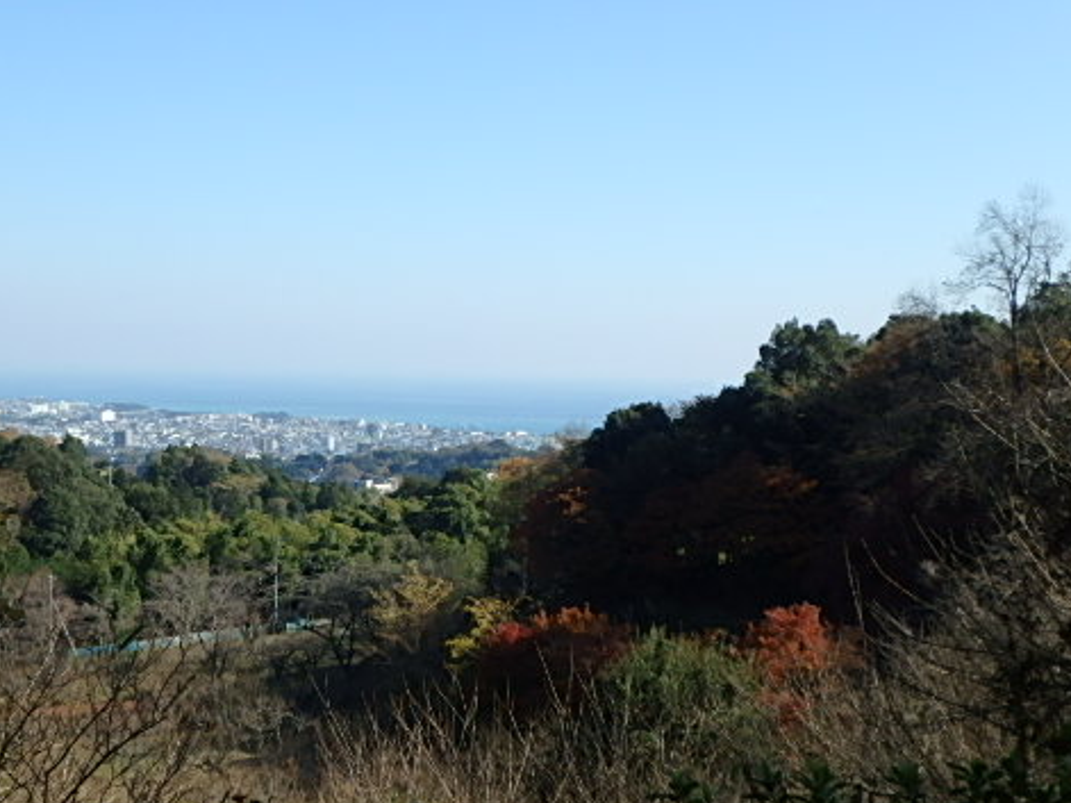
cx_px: 391
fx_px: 1639
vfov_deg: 27.5
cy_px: 450
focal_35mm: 53
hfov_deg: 35.9
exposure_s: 1/500
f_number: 5.1
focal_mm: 6.9
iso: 125
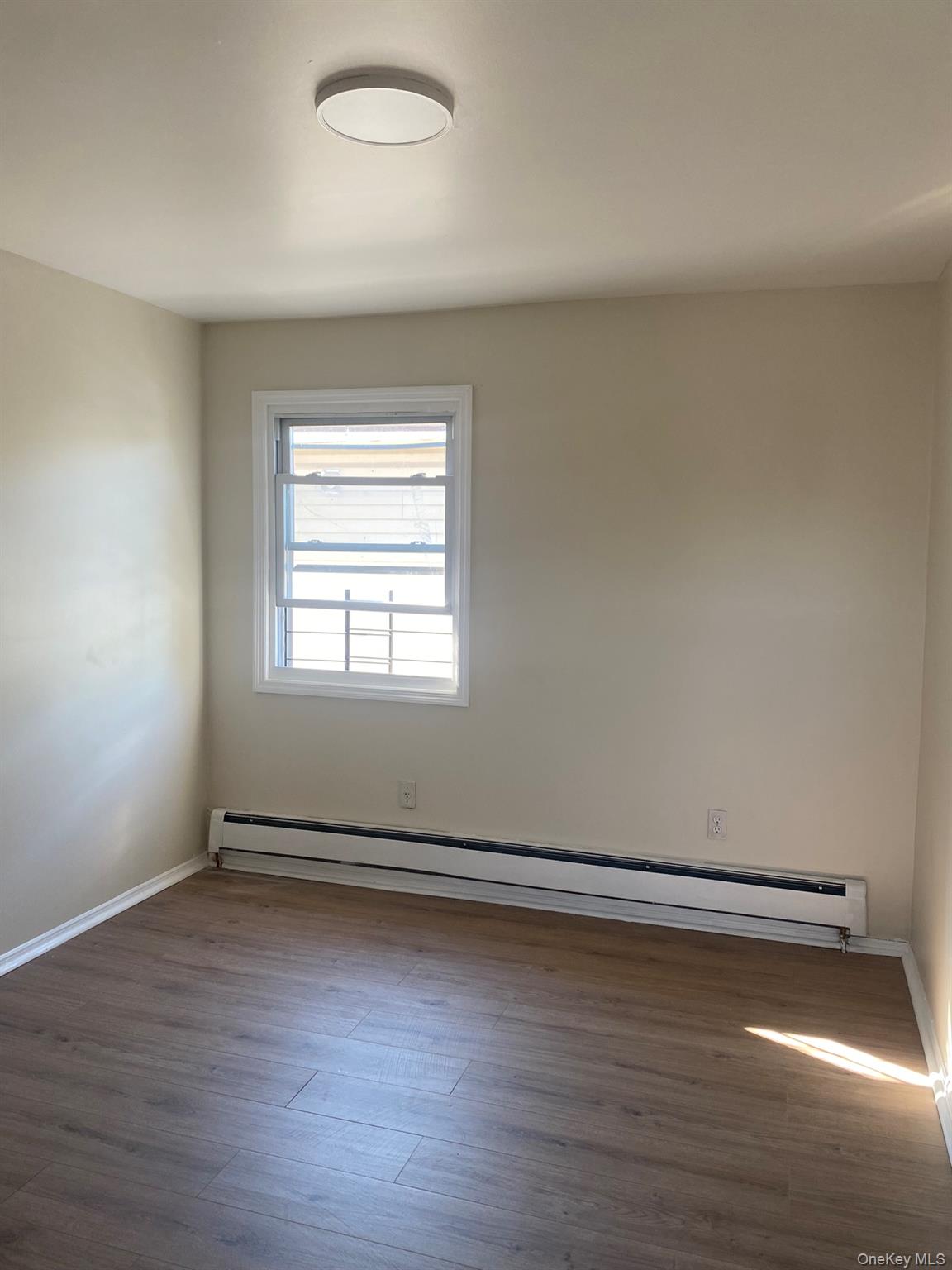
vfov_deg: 67.3
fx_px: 953
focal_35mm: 26
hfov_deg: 53.1
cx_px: 476
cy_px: 635
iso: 80
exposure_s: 1/121
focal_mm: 4.25
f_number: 1.8
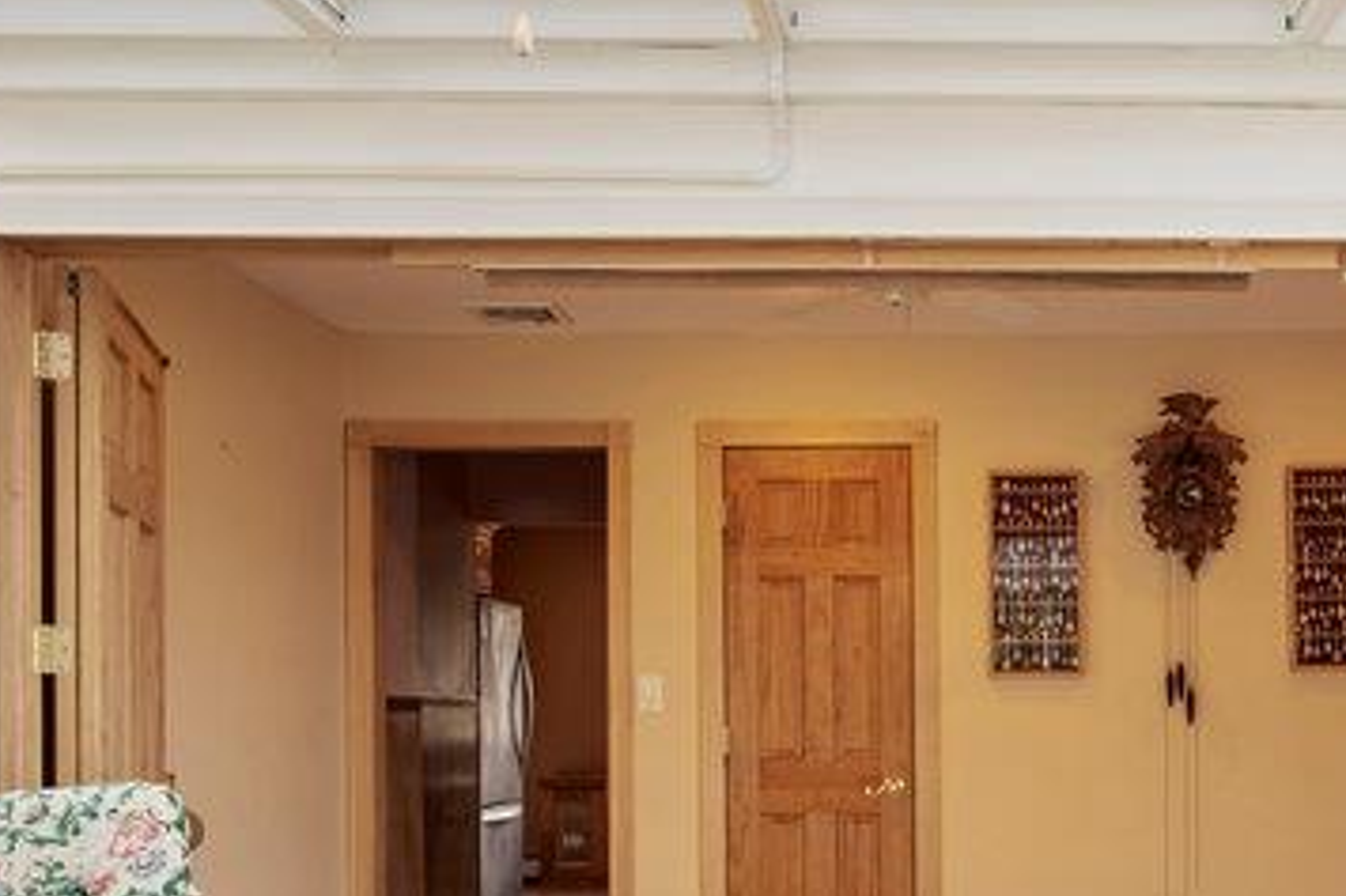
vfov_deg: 29.1
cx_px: 1047
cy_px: 728
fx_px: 1682
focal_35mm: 45
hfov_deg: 42.0
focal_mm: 16
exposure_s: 1/80
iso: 250
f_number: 7.1
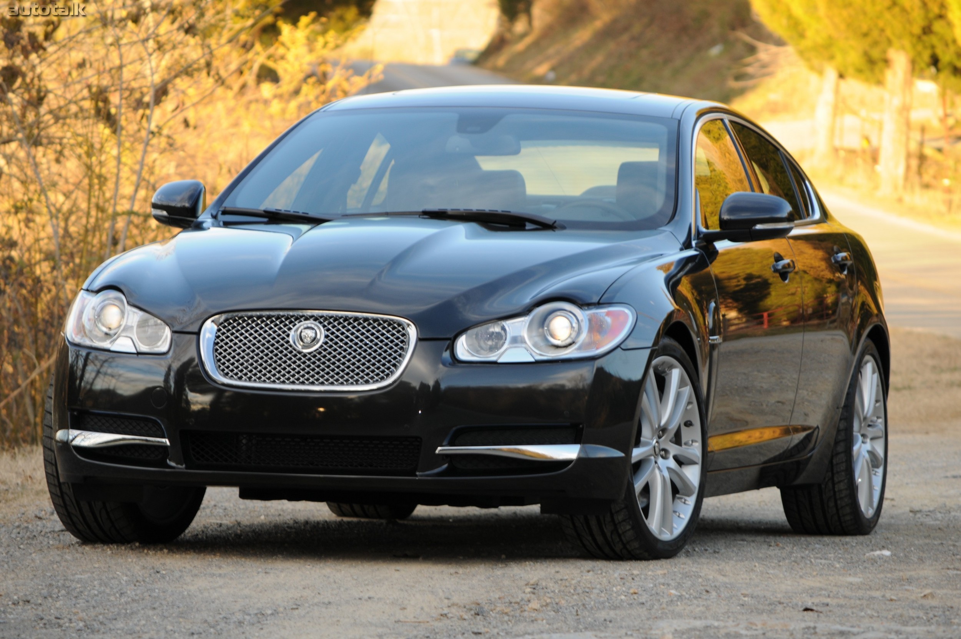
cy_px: 320
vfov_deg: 5.5
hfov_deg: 8.3
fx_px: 6599
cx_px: 480
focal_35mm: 248
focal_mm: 165
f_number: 8
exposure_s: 1/60
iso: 200
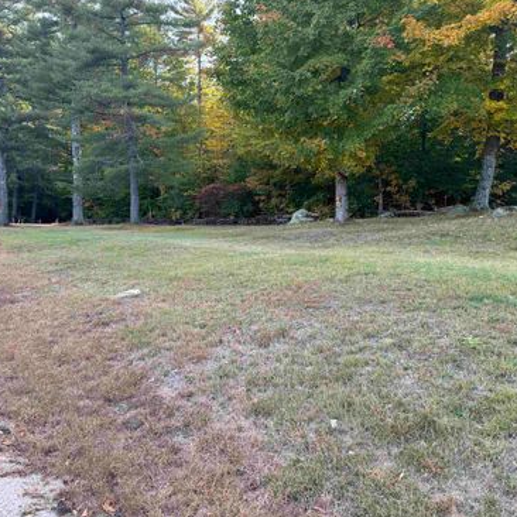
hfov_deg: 55.6
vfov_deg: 55.6
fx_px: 490
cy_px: 256
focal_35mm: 29
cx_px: 266
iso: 64
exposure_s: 1/165
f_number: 1.78
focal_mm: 6.76
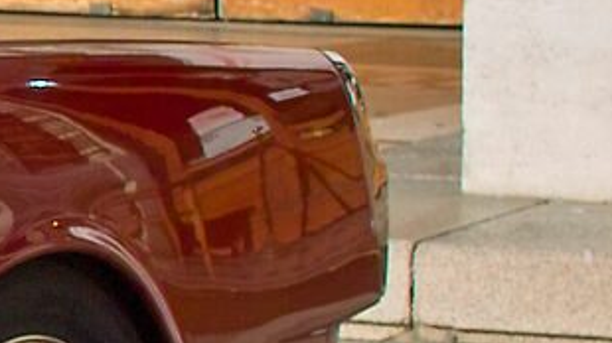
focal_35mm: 414
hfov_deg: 4.9
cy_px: 315
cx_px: -1522
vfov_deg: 2.9
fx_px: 6715
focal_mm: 30
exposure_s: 1/640
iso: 200
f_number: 5.6
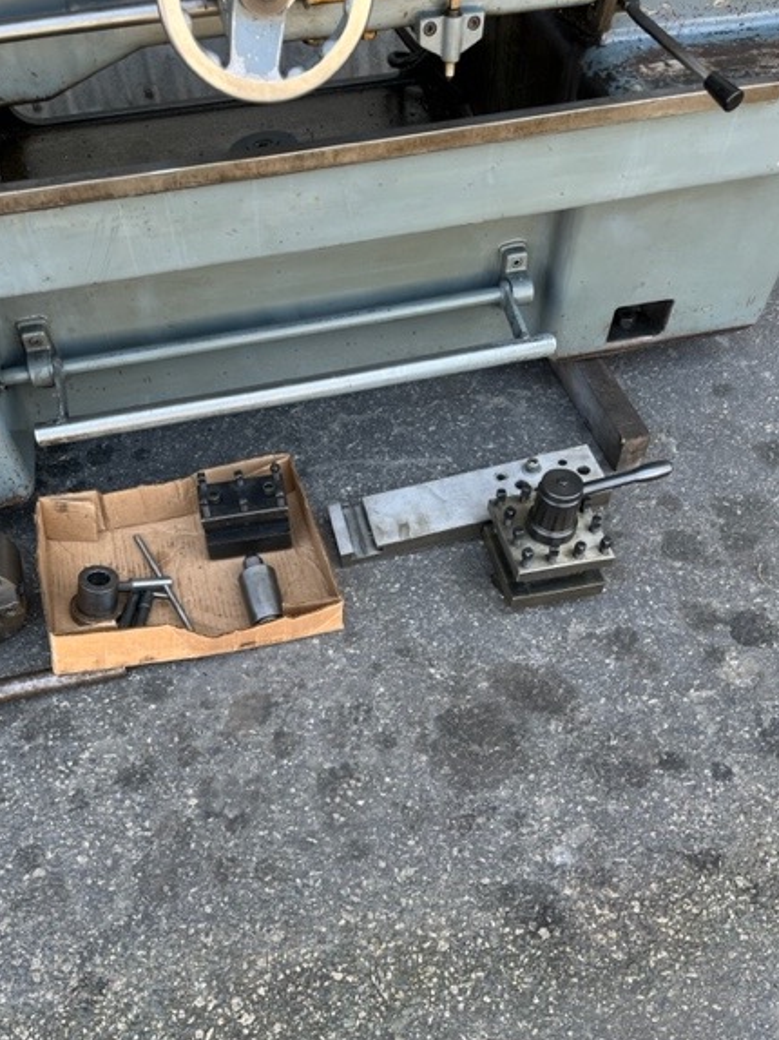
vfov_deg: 61.7
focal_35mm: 29
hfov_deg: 48.2
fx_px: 871
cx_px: 359
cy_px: 533
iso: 32
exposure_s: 1/144
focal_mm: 5.1
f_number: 1.6
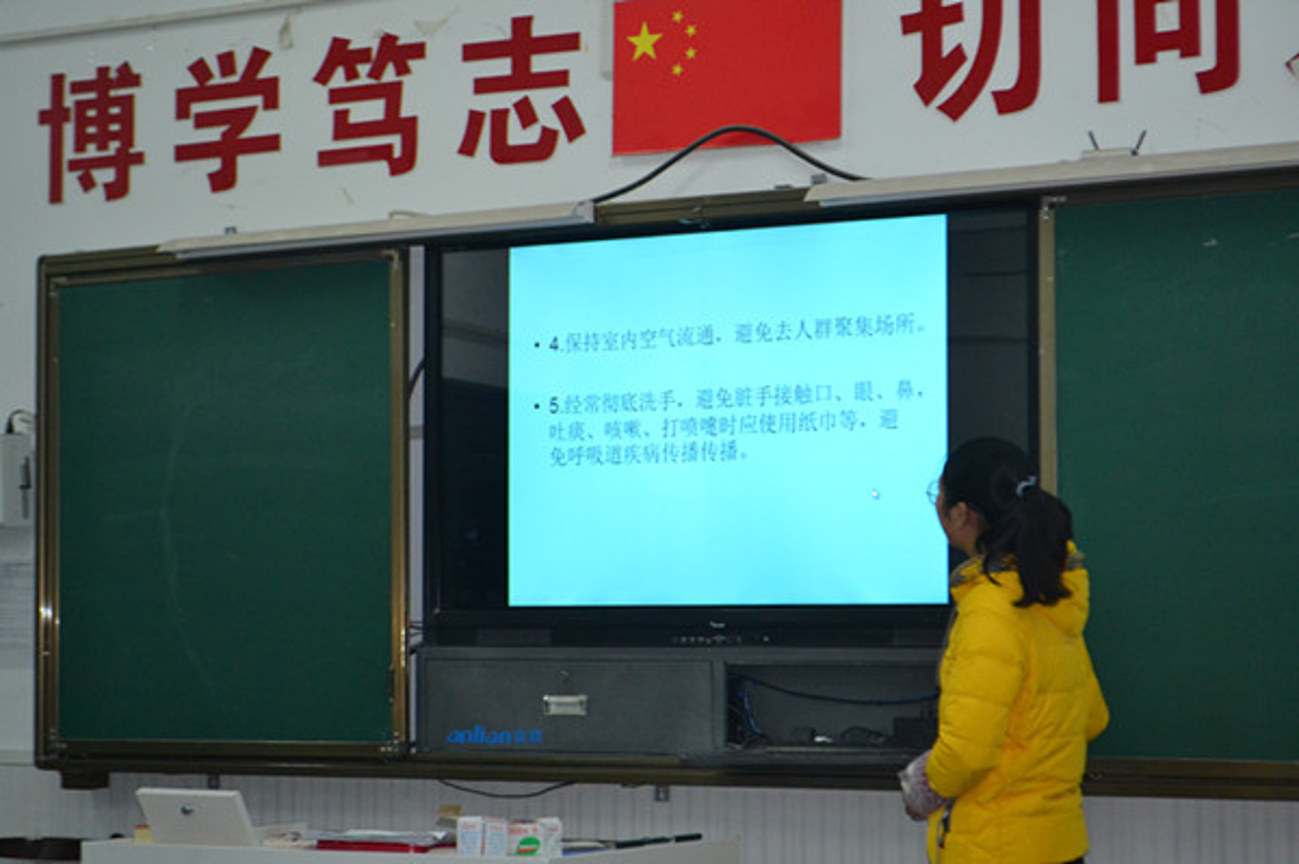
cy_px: 432
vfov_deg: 16.5
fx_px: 2974
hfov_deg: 24.6
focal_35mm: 82
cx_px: 650
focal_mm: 55
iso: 2000
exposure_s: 1/60
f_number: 5.6
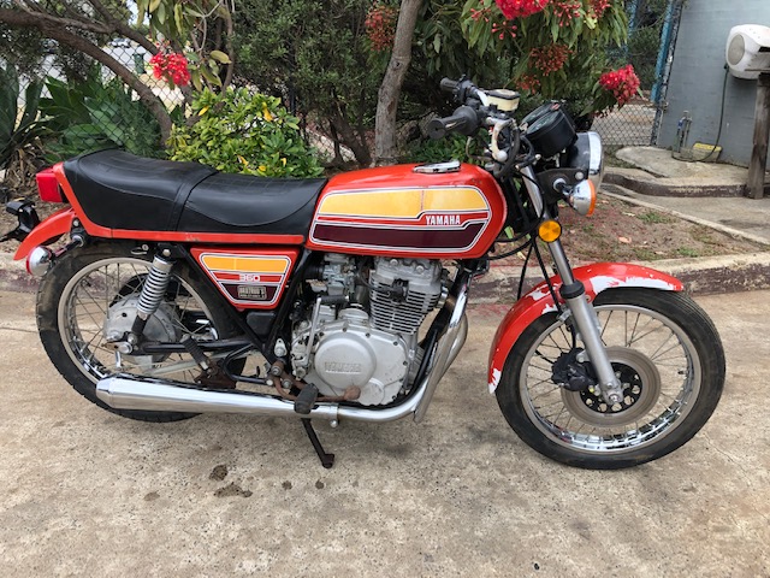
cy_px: 289
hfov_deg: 63.4
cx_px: 385
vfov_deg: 49.7
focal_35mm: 28
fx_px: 623
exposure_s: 1/457
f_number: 1.8
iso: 20
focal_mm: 3.99
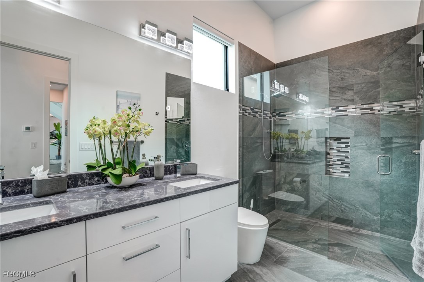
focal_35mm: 16
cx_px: 212
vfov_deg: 73.7
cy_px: 141
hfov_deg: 96.8
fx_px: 188
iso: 400
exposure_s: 1/13
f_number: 9
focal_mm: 16
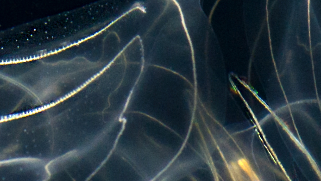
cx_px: 64
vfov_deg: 3.2
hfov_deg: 5.7
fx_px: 3244
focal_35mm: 381
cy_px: 233
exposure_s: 1/40
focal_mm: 105
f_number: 10
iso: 3200
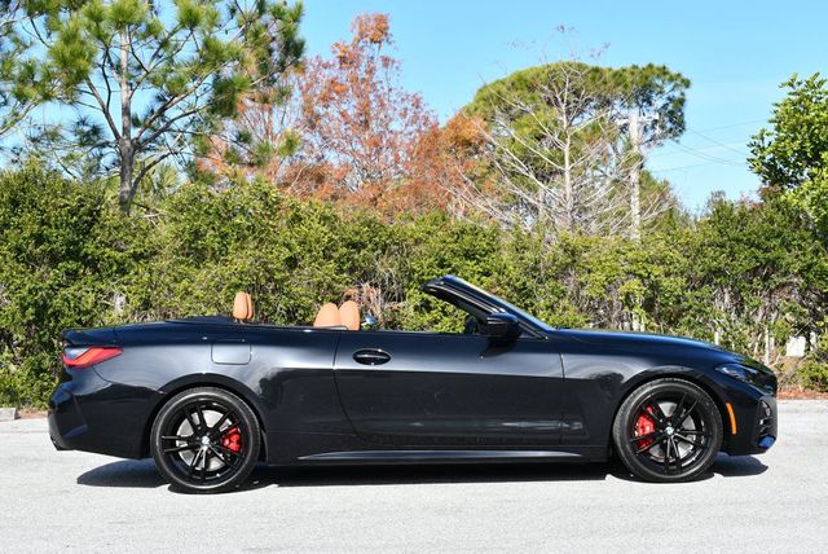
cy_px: 277
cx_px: 414
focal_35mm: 68
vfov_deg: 20.1
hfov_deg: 29.6
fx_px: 1565
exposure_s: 1/250
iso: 125
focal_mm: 34
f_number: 8
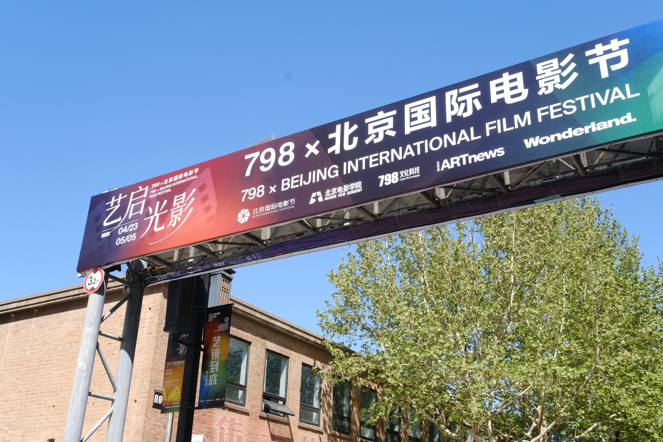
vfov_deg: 35.9
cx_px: 332
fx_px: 681
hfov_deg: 51.9
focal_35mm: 37
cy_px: 221
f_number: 14
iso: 400
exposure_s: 1/125
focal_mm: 24.7
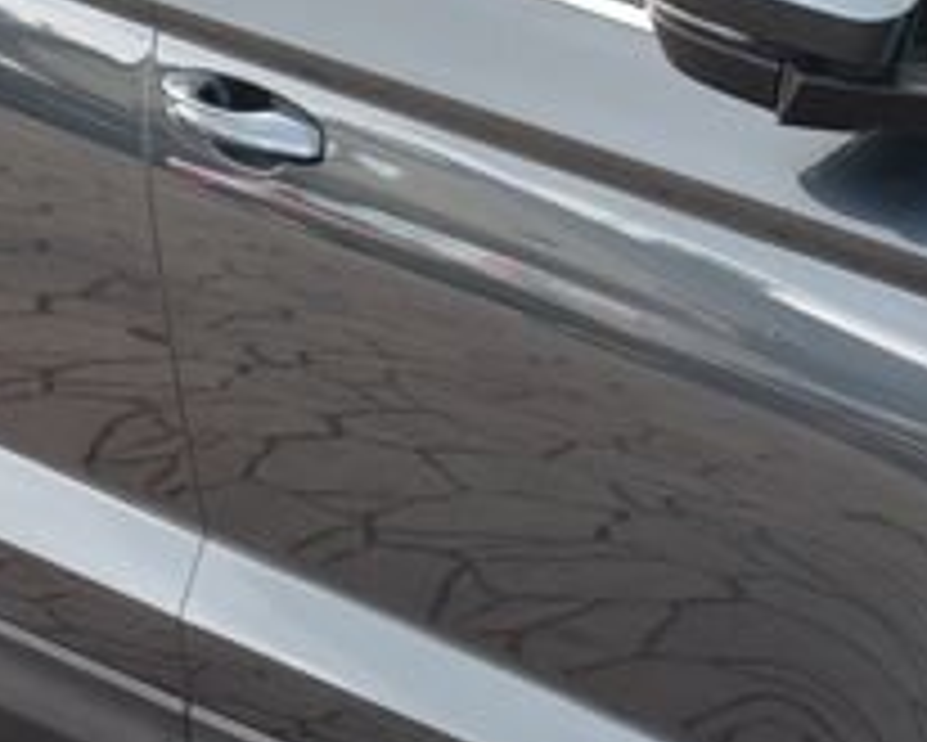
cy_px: 409
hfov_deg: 6.3
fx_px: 8317
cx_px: 1530
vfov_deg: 5.1
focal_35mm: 303
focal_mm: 65
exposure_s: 1/160
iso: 500
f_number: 6.3
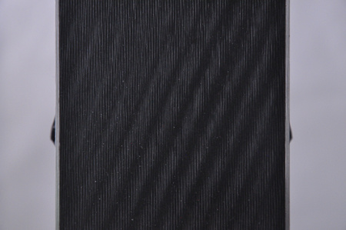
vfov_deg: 8.7
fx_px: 1512
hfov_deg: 13.1
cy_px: 115
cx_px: 173
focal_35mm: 158
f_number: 9.5
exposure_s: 1/125
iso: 3200
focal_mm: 105
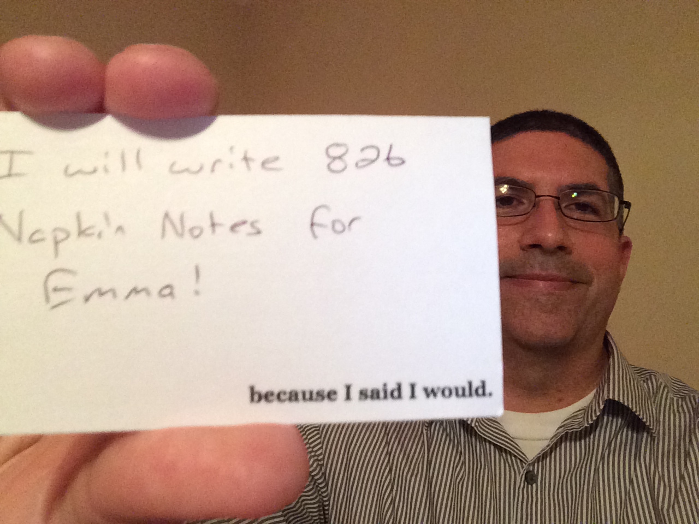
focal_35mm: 33
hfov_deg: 55.4
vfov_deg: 42.9
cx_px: 350
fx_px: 666
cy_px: 262
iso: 500
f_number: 2.4
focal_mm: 2.15
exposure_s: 1/15
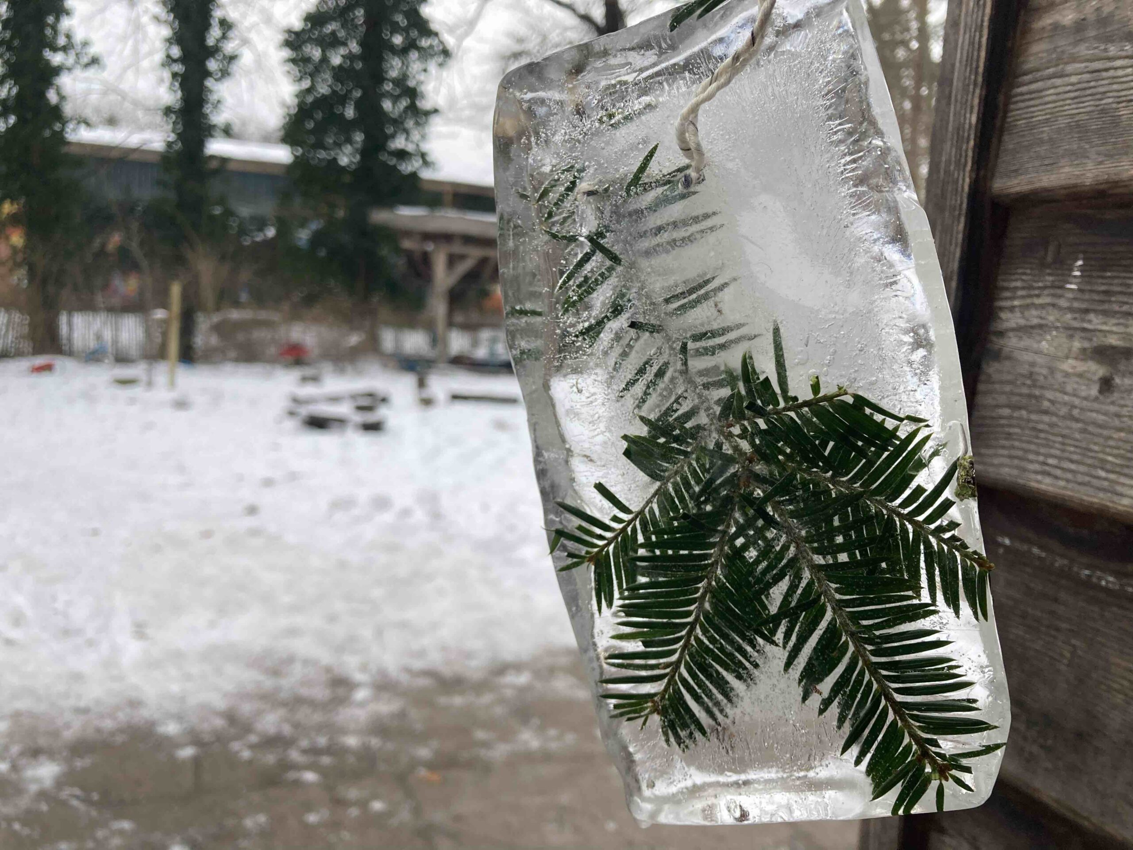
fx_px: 916
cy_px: 425
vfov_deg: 49.7
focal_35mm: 28
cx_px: 566
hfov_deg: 63.4
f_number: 1.8
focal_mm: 3.99
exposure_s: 1/121
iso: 64
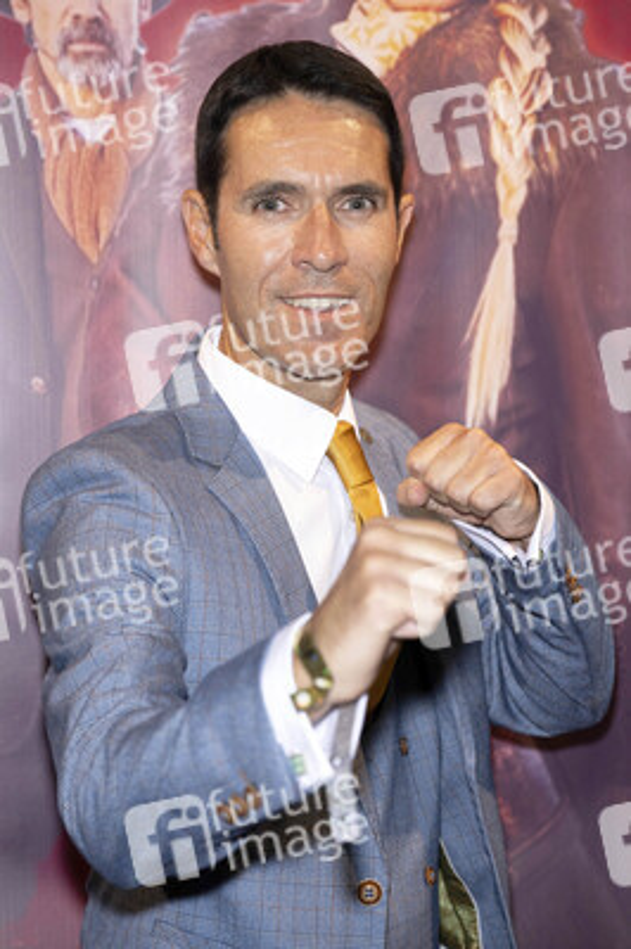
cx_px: 316
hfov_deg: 16.4
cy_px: 474
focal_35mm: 83
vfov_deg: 24.5
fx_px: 2186
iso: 800
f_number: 5
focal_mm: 83
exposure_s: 1/200
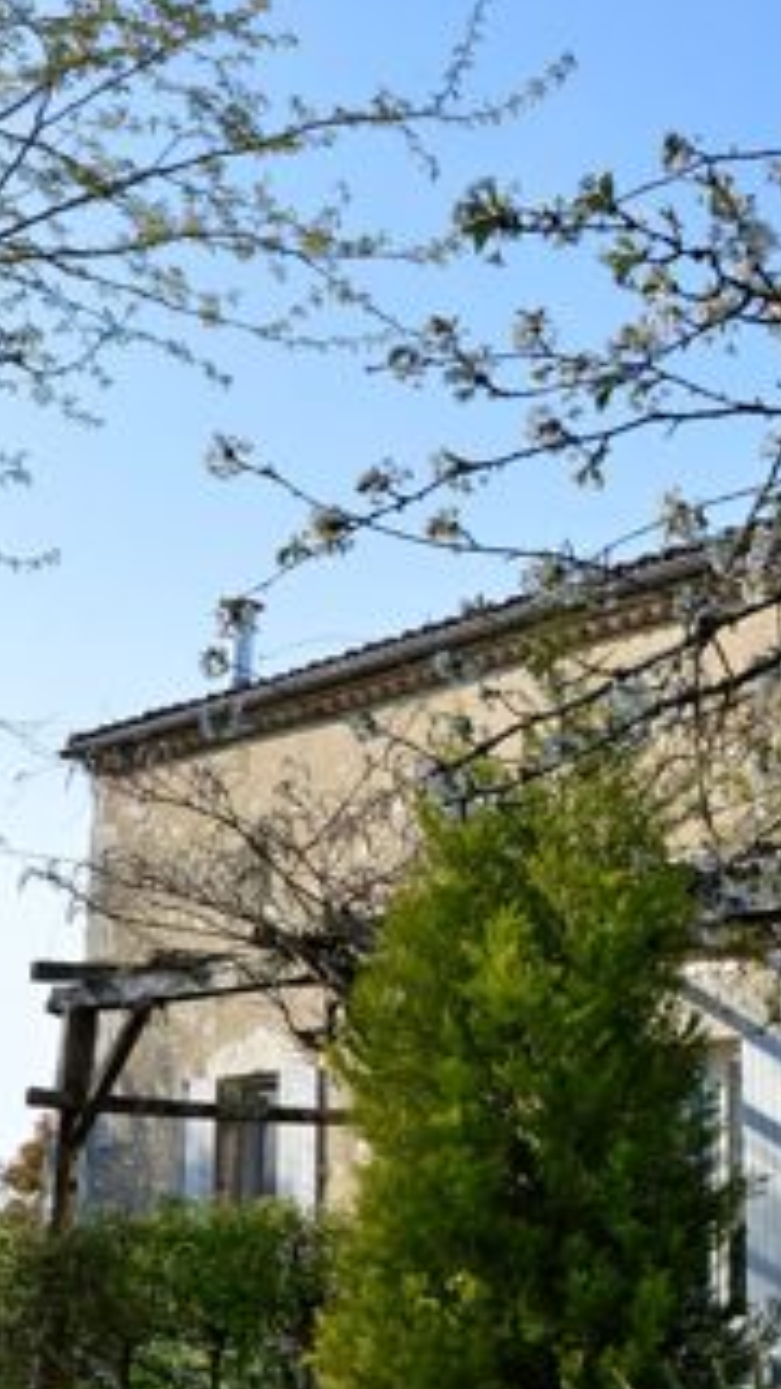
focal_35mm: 55
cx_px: 1029
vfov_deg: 37.4
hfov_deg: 19.9
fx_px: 2026
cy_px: 927
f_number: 6.3
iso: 100
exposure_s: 1/160
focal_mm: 16
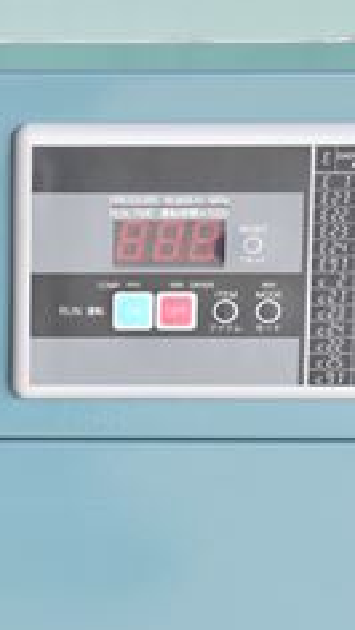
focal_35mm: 260
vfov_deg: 8.3
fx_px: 4345
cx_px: -59
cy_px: 344
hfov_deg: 4.7
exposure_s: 1/800
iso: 1250
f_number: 6.3
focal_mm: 78
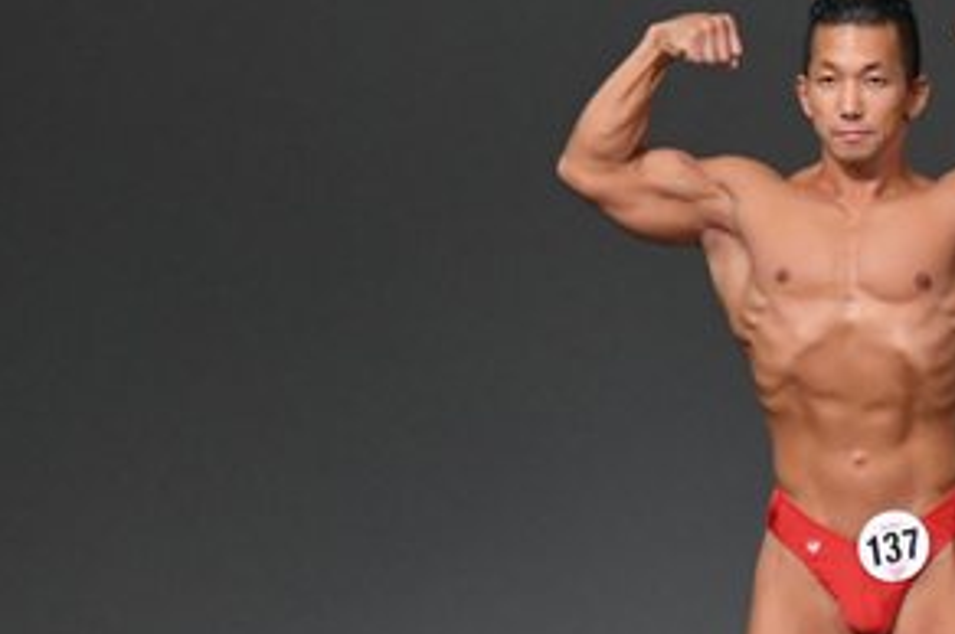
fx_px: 22179
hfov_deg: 2.5
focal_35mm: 837
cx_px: 1238
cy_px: 471
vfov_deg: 1.6
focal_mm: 210
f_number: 5.6
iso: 5000
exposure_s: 1/400
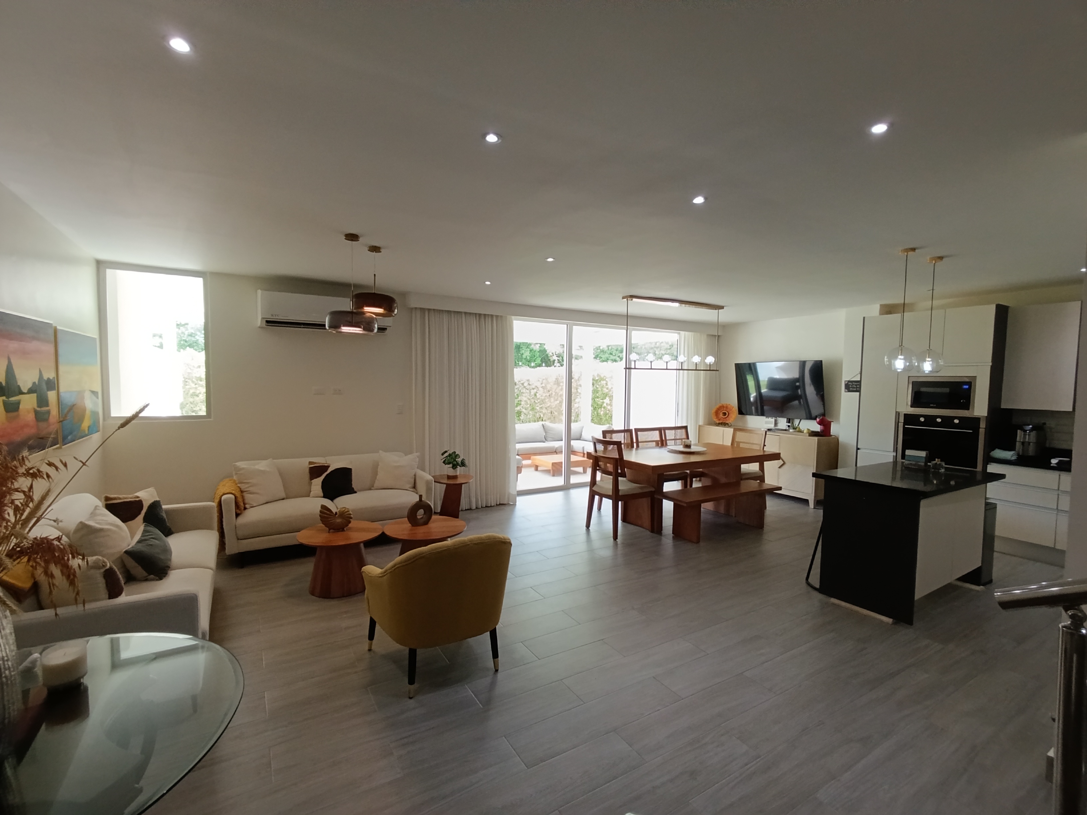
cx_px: 544
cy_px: 408
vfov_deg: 78.1
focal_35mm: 16
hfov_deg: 94.5
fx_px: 502
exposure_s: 1/100
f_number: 2.2
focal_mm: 1.65
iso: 250
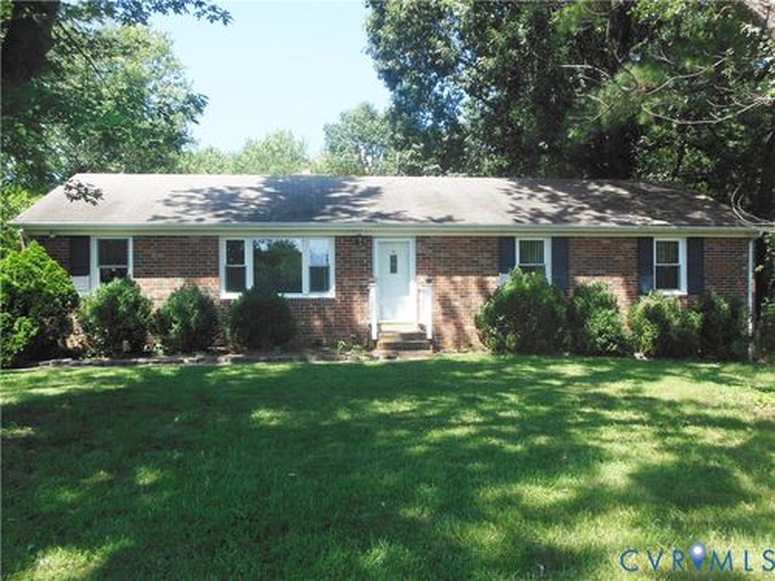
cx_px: 388
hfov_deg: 61.7
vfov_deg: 48.2
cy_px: 290
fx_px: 649
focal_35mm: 29
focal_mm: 5.2
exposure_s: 1/640
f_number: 3.3
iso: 125
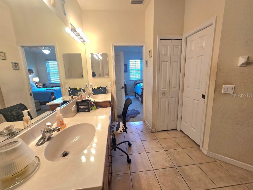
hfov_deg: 106.2
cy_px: 95
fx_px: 95
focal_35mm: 13
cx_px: 126
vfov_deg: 89.9
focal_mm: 2.2
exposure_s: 1/60.2
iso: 64
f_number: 2.2
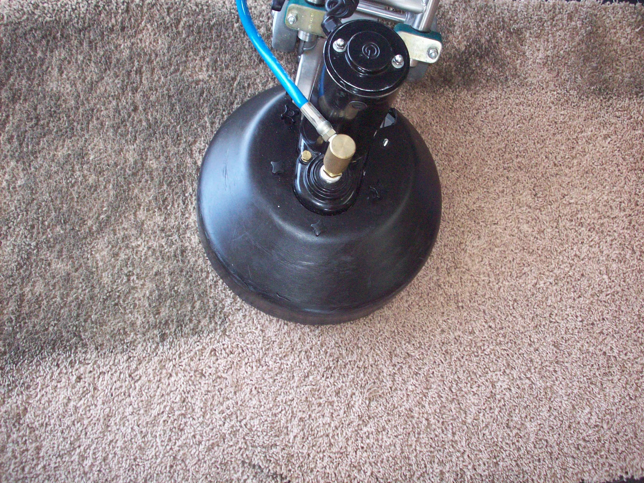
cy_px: 242
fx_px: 688
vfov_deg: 38.7
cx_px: 322
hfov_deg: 50.1
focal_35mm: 37
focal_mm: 6.2
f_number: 2.8
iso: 200
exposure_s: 1/64
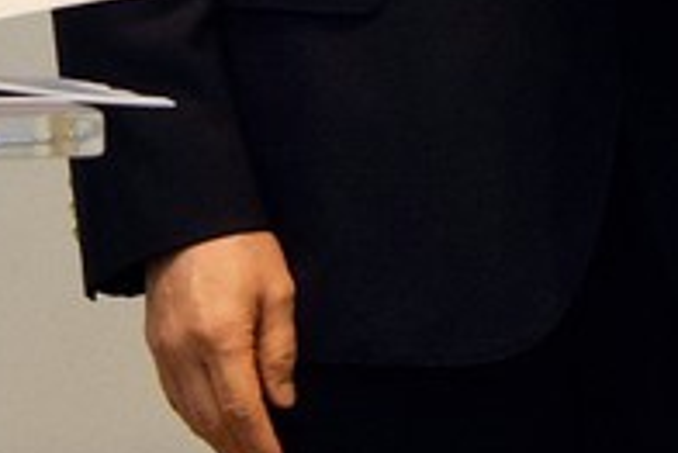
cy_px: -541
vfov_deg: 2.5
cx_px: 1059
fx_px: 10144
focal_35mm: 538
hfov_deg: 3.8
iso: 1000
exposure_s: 1/100
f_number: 6.3
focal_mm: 55
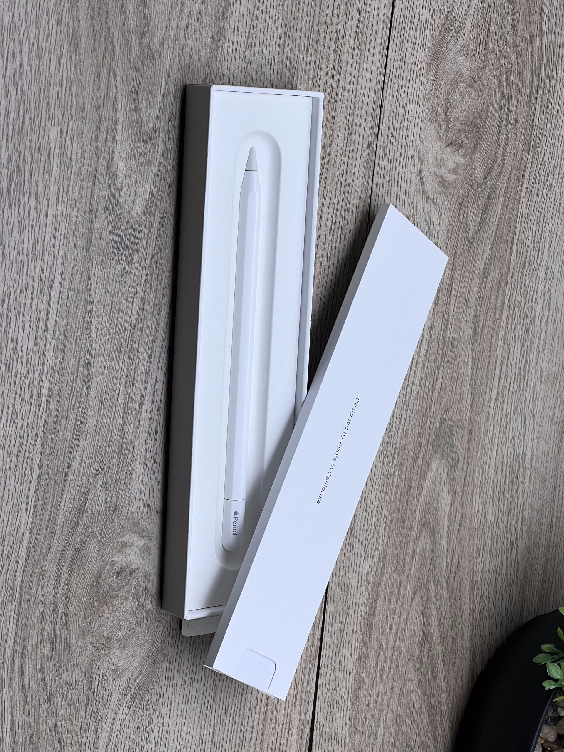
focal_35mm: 77
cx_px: 282
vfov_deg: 25.3
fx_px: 1673
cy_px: 376
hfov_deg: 19.1
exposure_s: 1/99
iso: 32
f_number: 2.8
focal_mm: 9
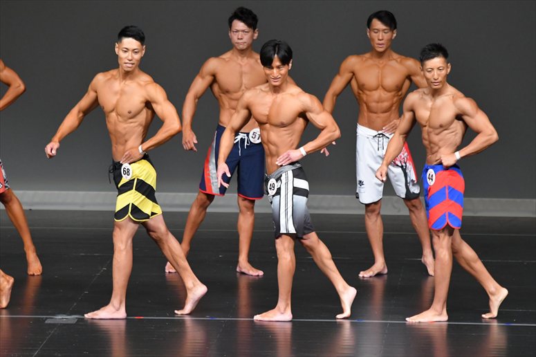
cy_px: 178
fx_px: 4688
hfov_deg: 6.5
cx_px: 268
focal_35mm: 315
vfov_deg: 4.4
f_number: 5.6
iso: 4000
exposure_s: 1/400
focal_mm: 210
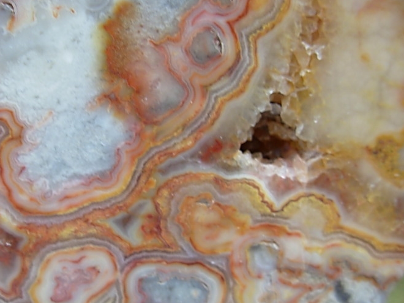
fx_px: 689
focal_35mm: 59
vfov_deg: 24.8
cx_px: 138
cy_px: 187
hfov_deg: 32.5
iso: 50
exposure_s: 1/32.9
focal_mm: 6.3
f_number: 2.9
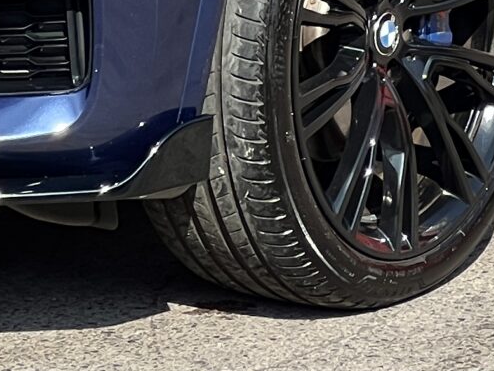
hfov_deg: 5.0
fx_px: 5697
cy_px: -581
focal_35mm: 399
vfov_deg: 3.7
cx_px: 296
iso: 32
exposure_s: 1/263
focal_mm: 9
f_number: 2.8
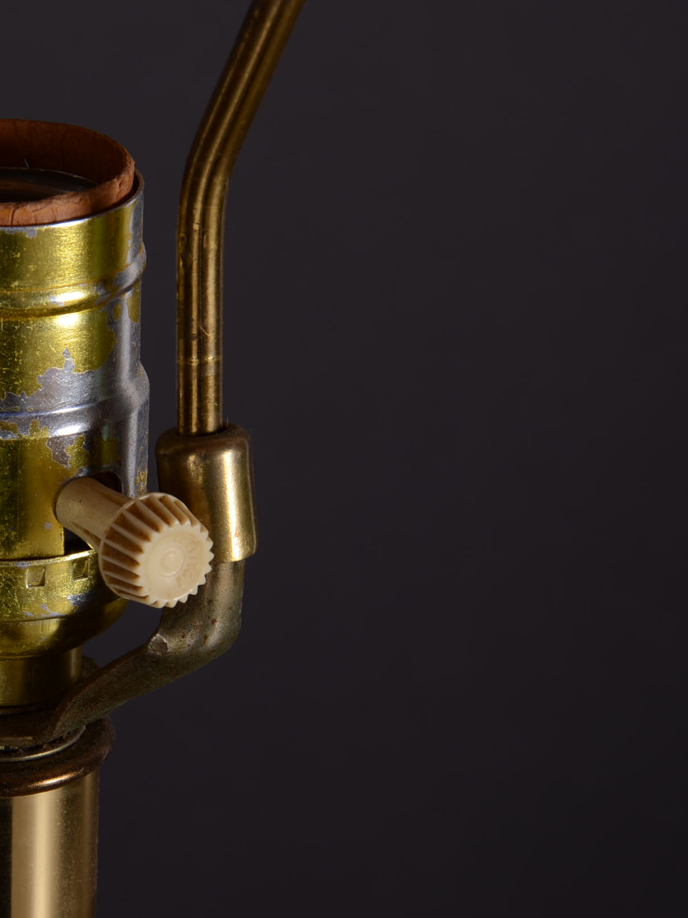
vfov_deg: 12.1
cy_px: 459
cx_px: 34
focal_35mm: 164
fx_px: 4341
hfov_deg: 9.0
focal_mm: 75
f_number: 13
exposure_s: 1/125
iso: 125
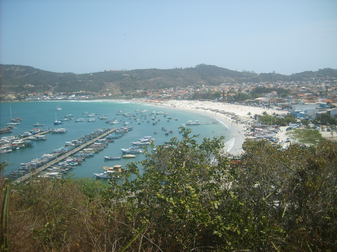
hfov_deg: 52.6
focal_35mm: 35
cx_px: 168
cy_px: 126
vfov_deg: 40.7
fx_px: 341
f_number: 7.1
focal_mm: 5.8
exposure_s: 1/180
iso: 50
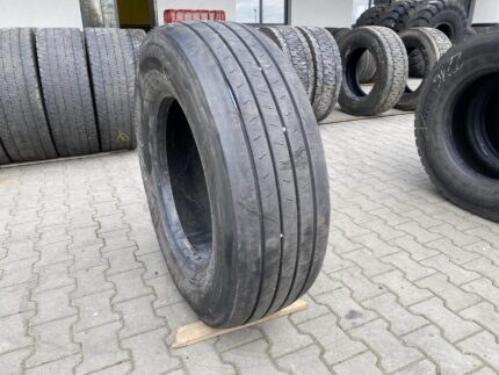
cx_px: 250
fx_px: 375
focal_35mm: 26
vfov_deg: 53.1
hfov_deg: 67.3
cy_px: 188
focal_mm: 4.25
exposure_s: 1/245
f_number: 1.8
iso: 32
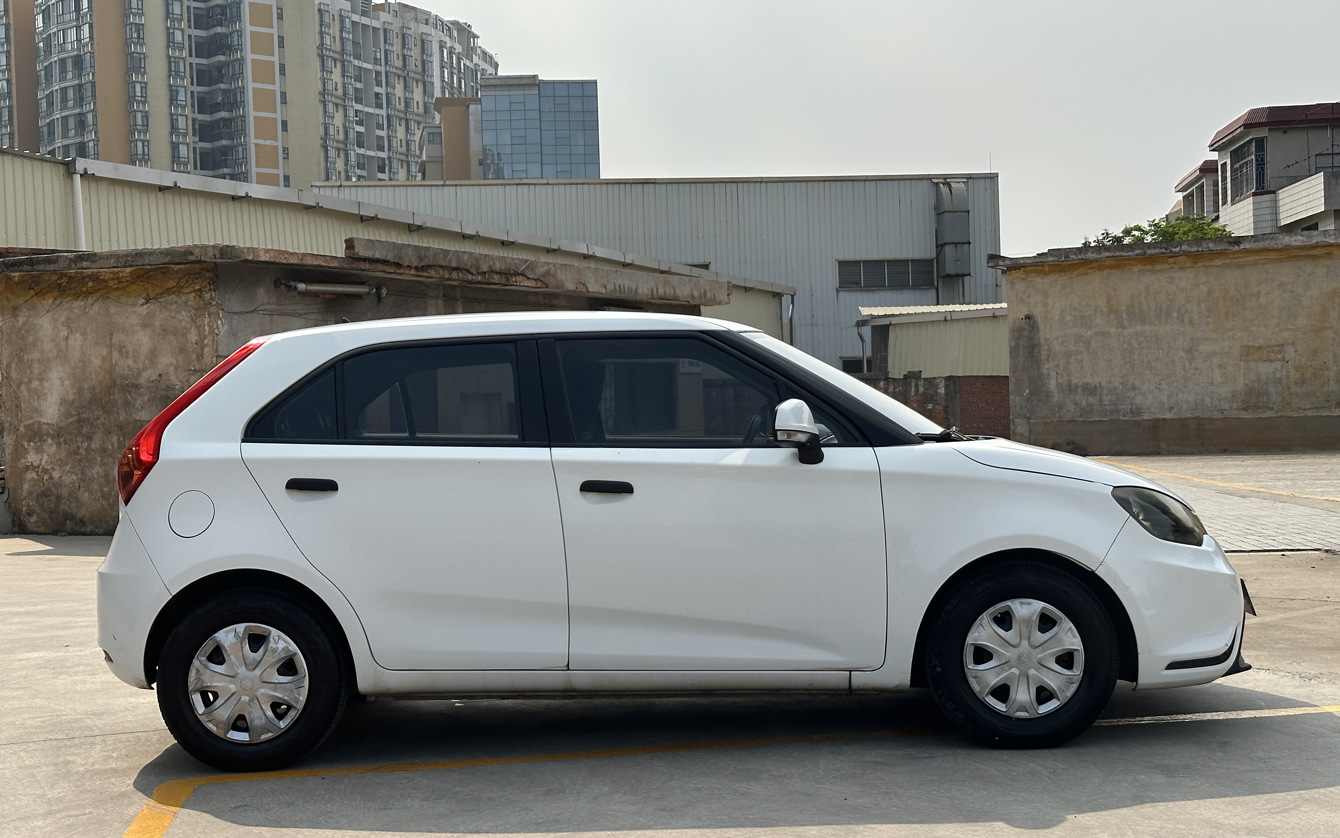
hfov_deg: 39.6
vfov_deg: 25.3
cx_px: 669
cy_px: 401
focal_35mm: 51
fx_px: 1862
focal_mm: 6.86
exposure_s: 1/5556
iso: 64
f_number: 1.78
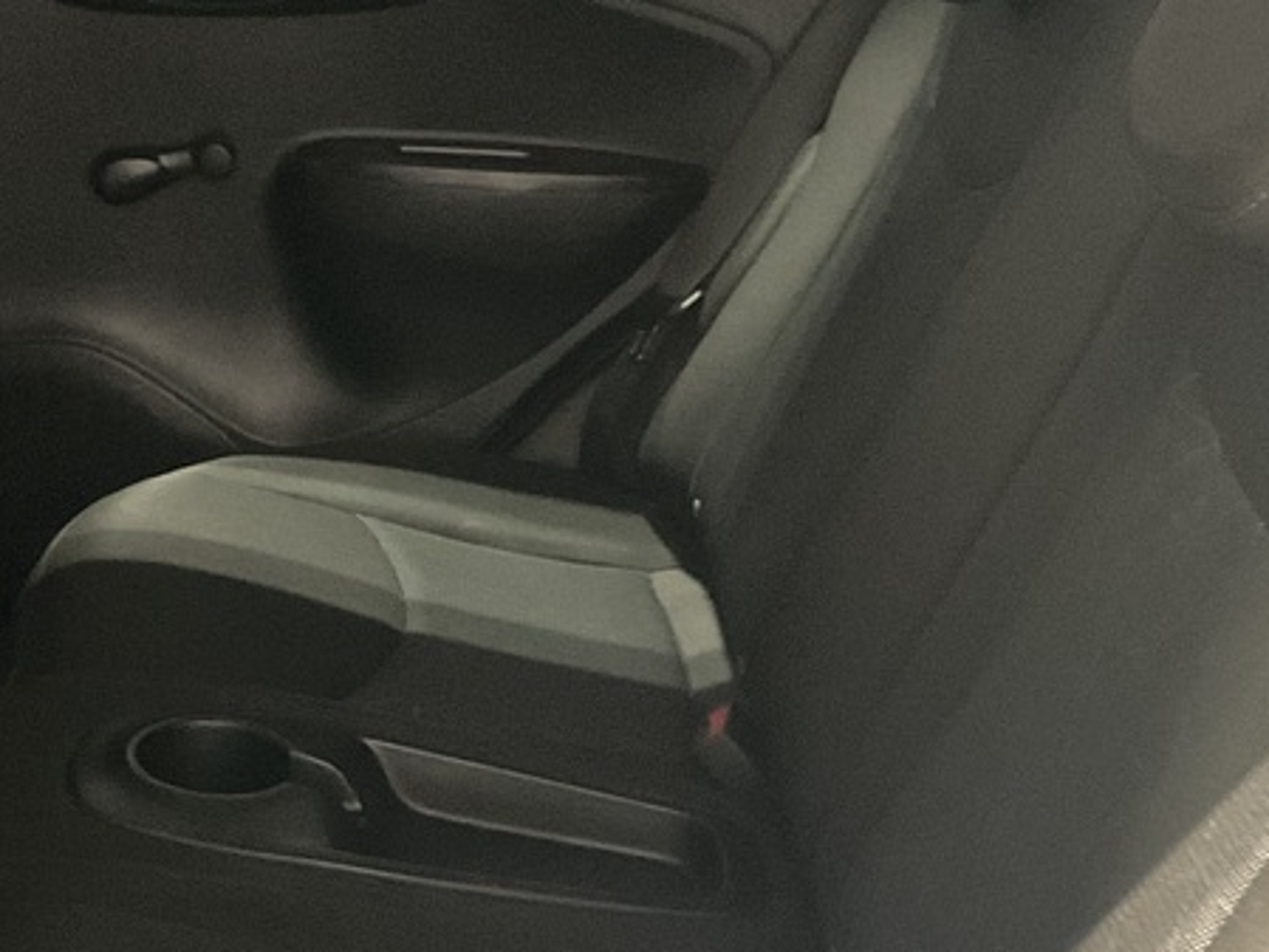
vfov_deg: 23.6
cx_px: 469
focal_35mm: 62
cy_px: 633
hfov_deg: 31.0
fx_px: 2273
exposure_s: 1/24
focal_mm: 3
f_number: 1.8
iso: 640
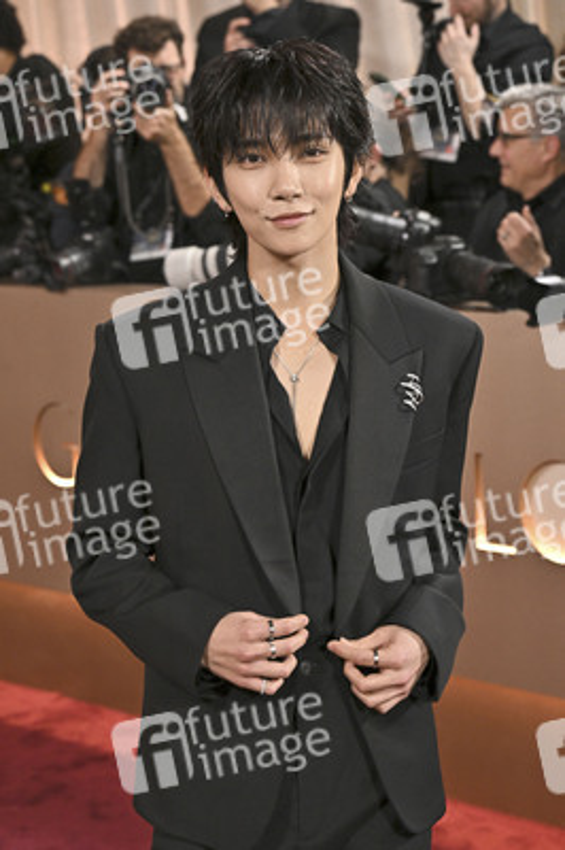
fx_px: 1863
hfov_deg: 17.2
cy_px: 425
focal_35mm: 79
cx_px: 282
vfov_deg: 25.7
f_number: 5.6
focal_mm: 79
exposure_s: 1/320
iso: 2500
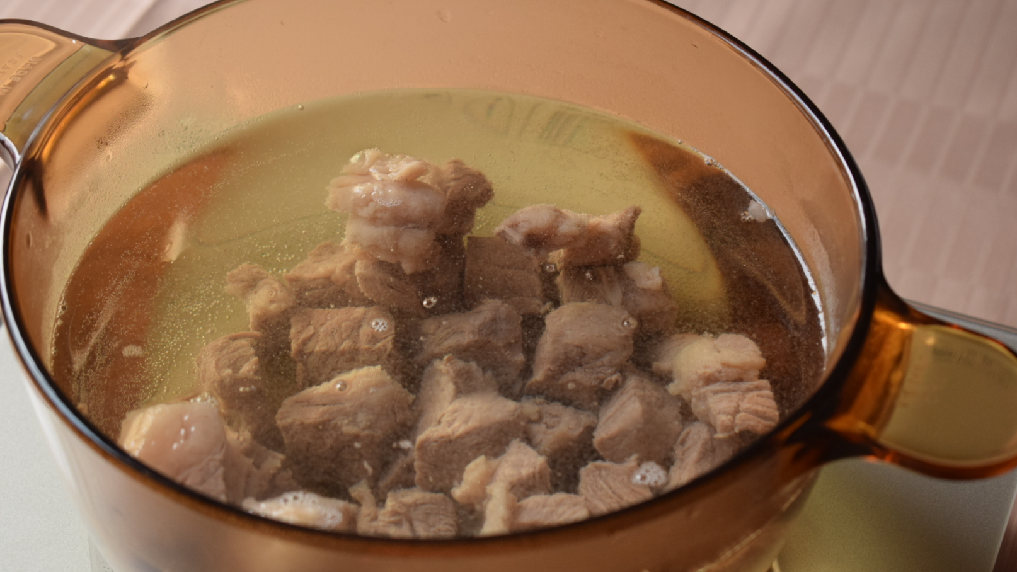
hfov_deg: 25.9
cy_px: 289
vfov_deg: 14.7
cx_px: 507
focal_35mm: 82
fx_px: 2211
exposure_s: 1/60
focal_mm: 52
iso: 1000
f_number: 5.6
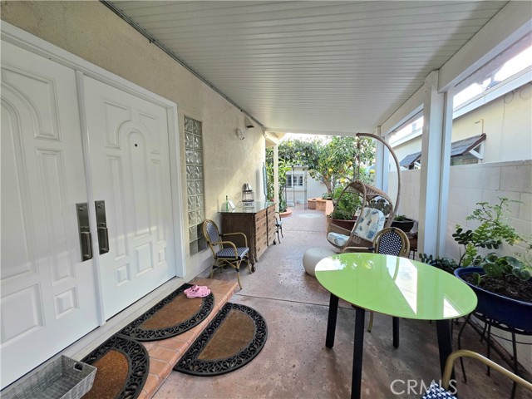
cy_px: 200
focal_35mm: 13
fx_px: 200
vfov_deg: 89.9
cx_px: 266
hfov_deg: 106.2
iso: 40
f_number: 1.9
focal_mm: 2.2
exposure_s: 1/120
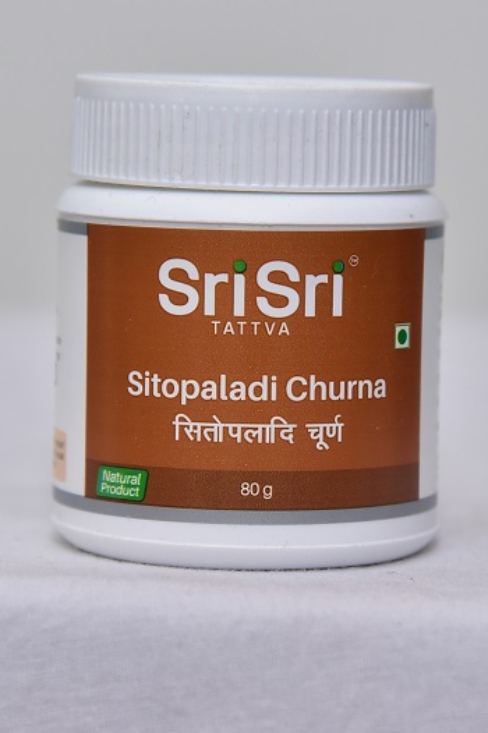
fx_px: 2443
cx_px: 244
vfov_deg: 17.1
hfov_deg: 11.4
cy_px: 366
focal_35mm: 120
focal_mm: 120
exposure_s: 1/160
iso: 1600
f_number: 5.6
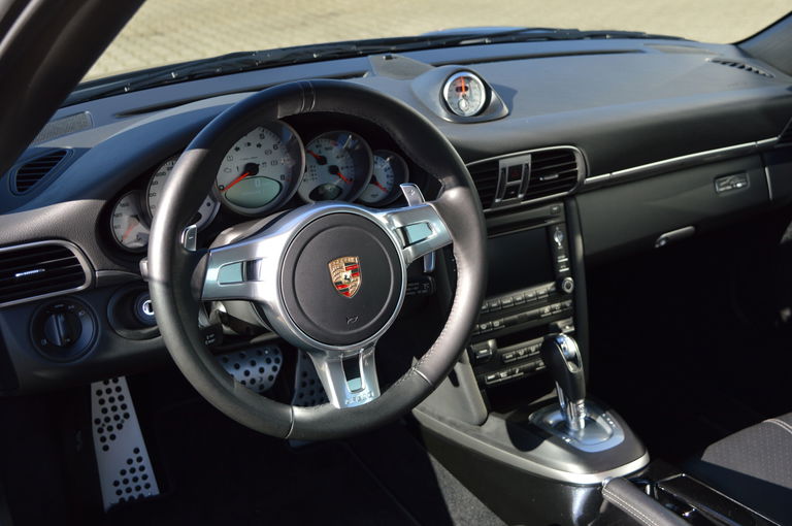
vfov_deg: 30.8
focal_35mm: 44
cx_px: 396
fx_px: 956
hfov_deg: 45.0
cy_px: 263
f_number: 5.6
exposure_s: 1/125
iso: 100
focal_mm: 29
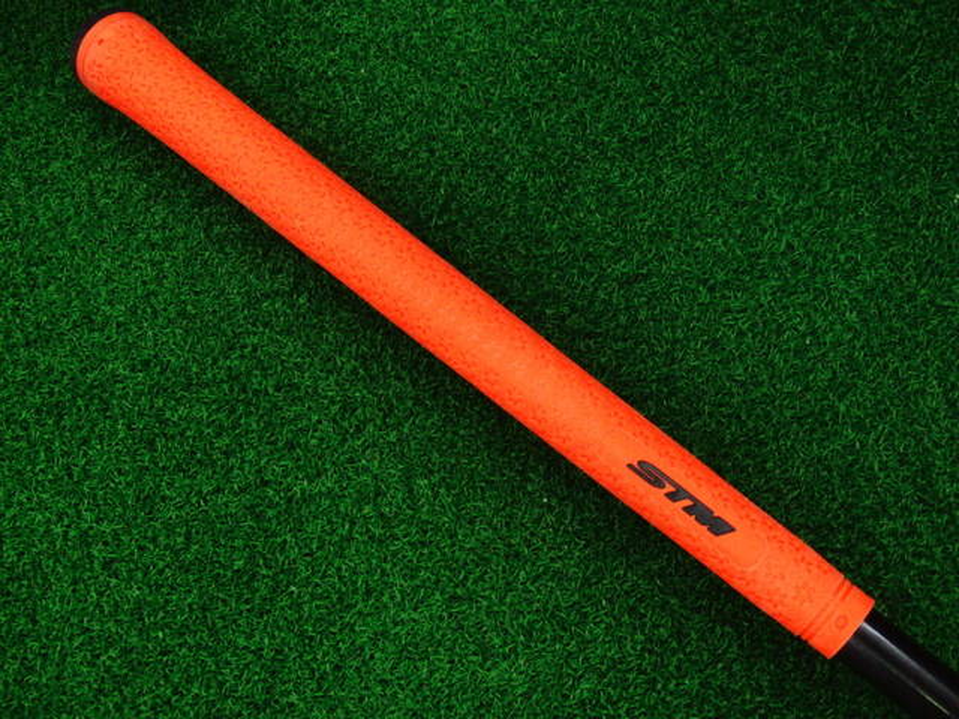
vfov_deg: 38.7
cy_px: 360
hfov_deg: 50.1
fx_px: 1025
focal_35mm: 37
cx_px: 480
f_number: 3.6
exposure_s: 1/60
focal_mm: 6.42
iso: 400
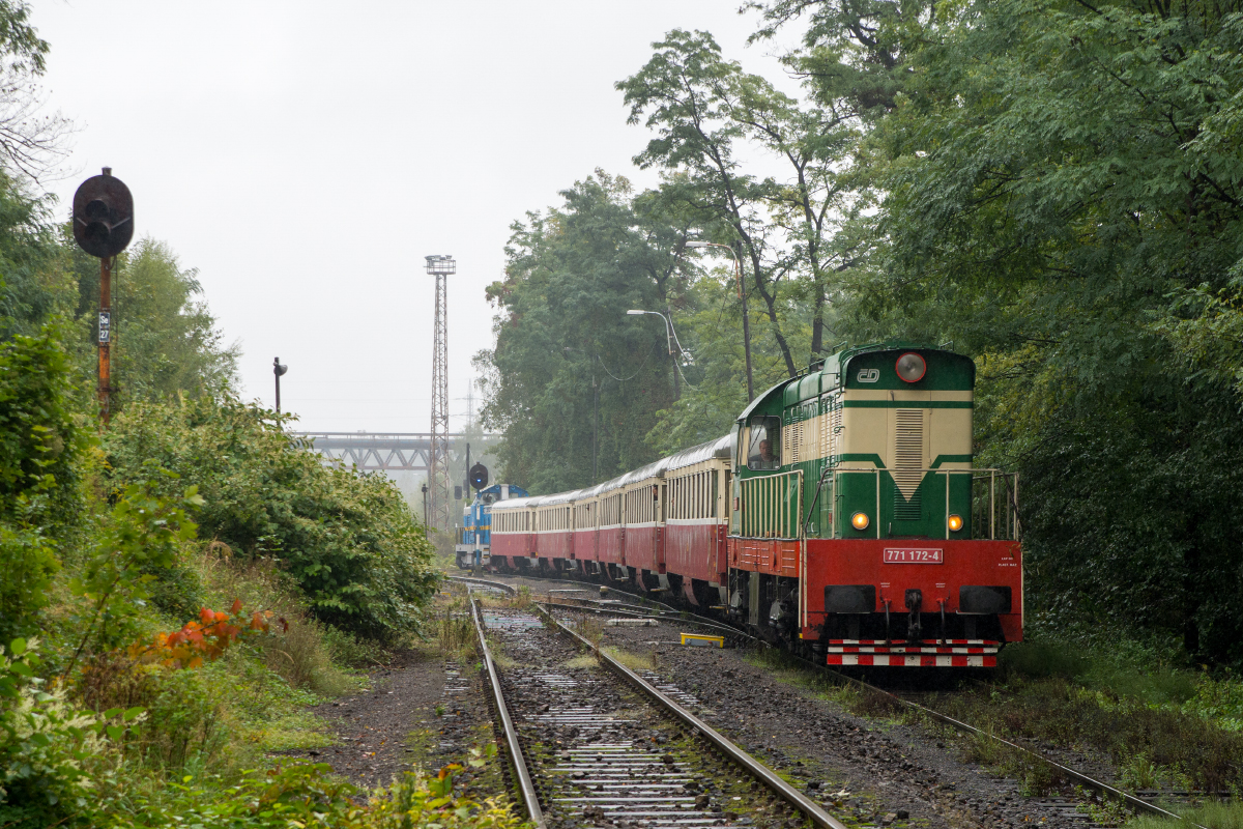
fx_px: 3867
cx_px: 622
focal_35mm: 112
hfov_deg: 18.3
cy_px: 414
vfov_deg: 12.2
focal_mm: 75
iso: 800
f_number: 6.3
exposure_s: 1/320
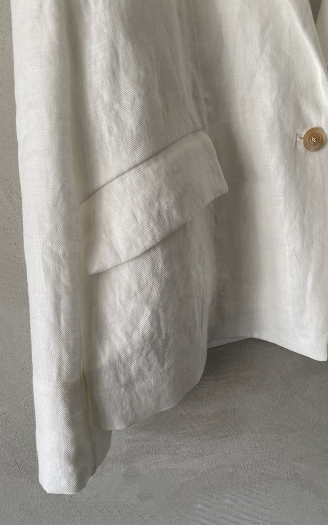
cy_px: 266
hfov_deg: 44.5
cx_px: 162
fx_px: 401
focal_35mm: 28
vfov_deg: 66.5
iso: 100
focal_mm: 4.25
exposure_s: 1/121
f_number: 1.8
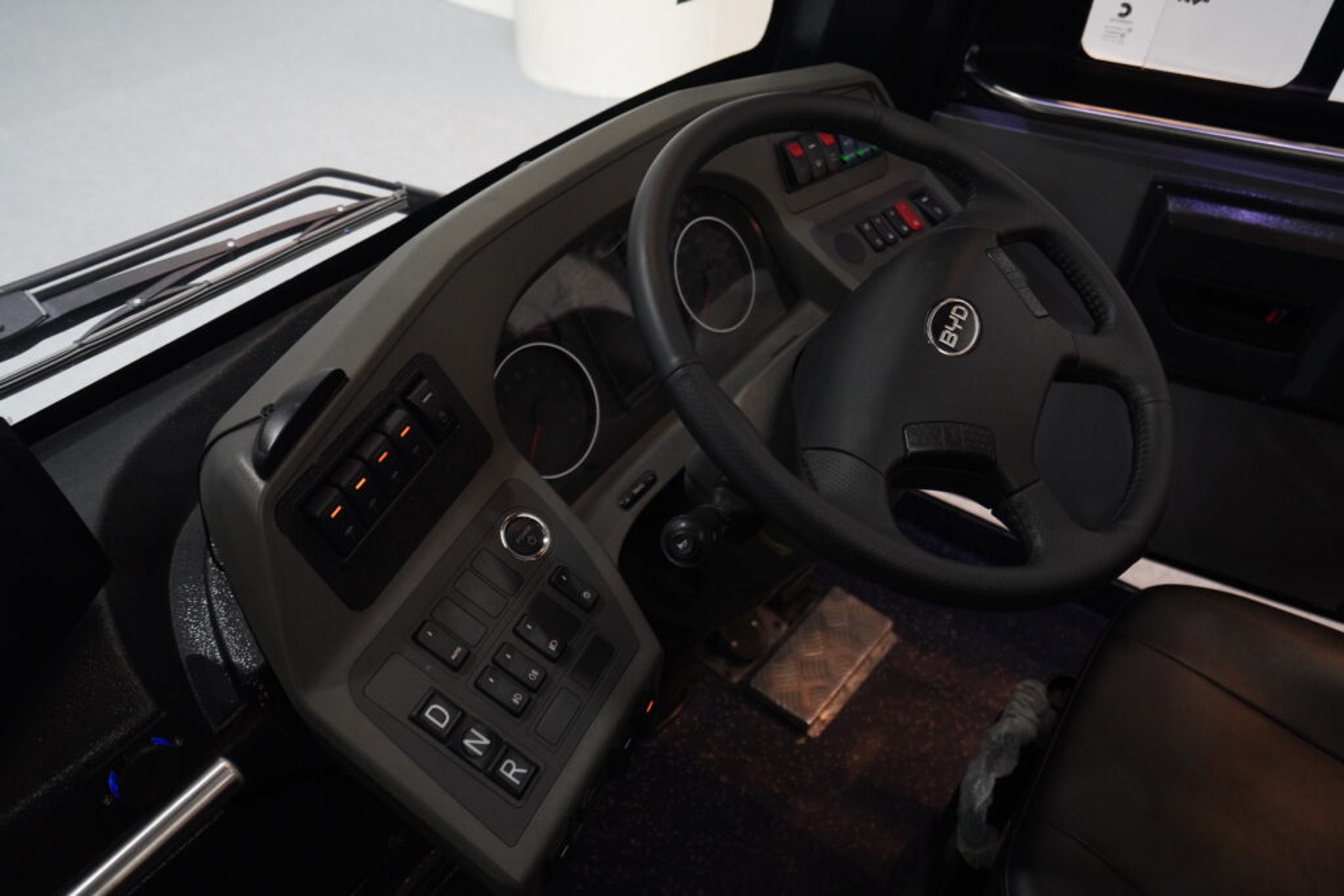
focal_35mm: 26
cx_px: 672
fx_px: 971
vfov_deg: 49.6
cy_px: 448
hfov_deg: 69.4
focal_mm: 26
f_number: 4
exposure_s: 1/80
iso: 2500
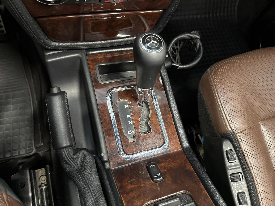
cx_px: 138
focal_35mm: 24
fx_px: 191
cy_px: 103
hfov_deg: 71.6
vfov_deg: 56.8
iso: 1000
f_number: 1.78
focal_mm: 6.76
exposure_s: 1/37
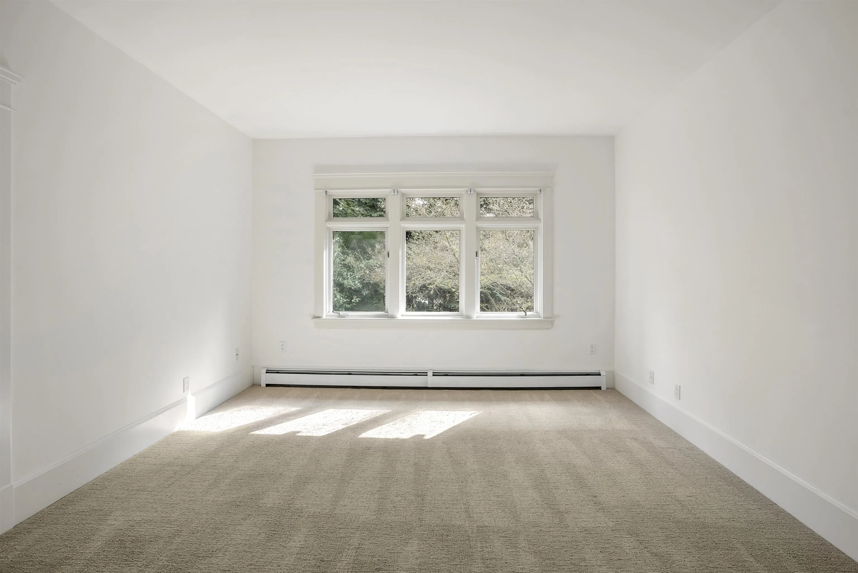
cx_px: 429
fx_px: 381
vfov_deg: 73.8
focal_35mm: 16
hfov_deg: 96.7
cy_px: 286
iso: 160
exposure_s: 1/4
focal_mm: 16
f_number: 9
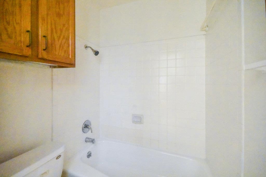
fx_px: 111
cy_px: 88
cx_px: 133
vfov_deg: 77.3
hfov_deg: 100.4
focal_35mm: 15
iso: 25600
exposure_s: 1/10
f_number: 8
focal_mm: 10
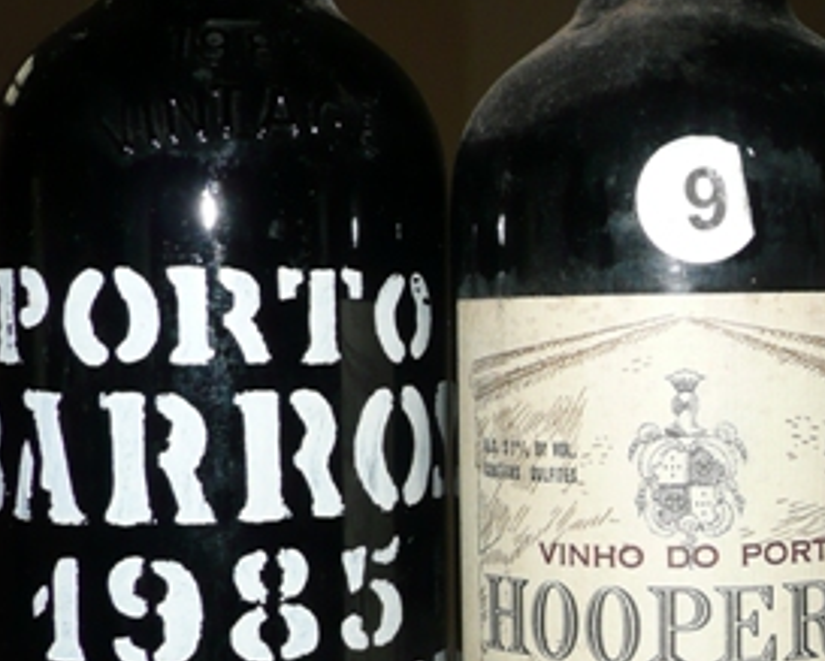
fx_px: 1564
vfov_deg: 23.9
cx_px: 659
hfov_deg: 28.9
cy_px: 374
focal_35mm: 64
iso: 100
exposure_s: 1/30
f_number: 3.3
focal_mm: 4.6
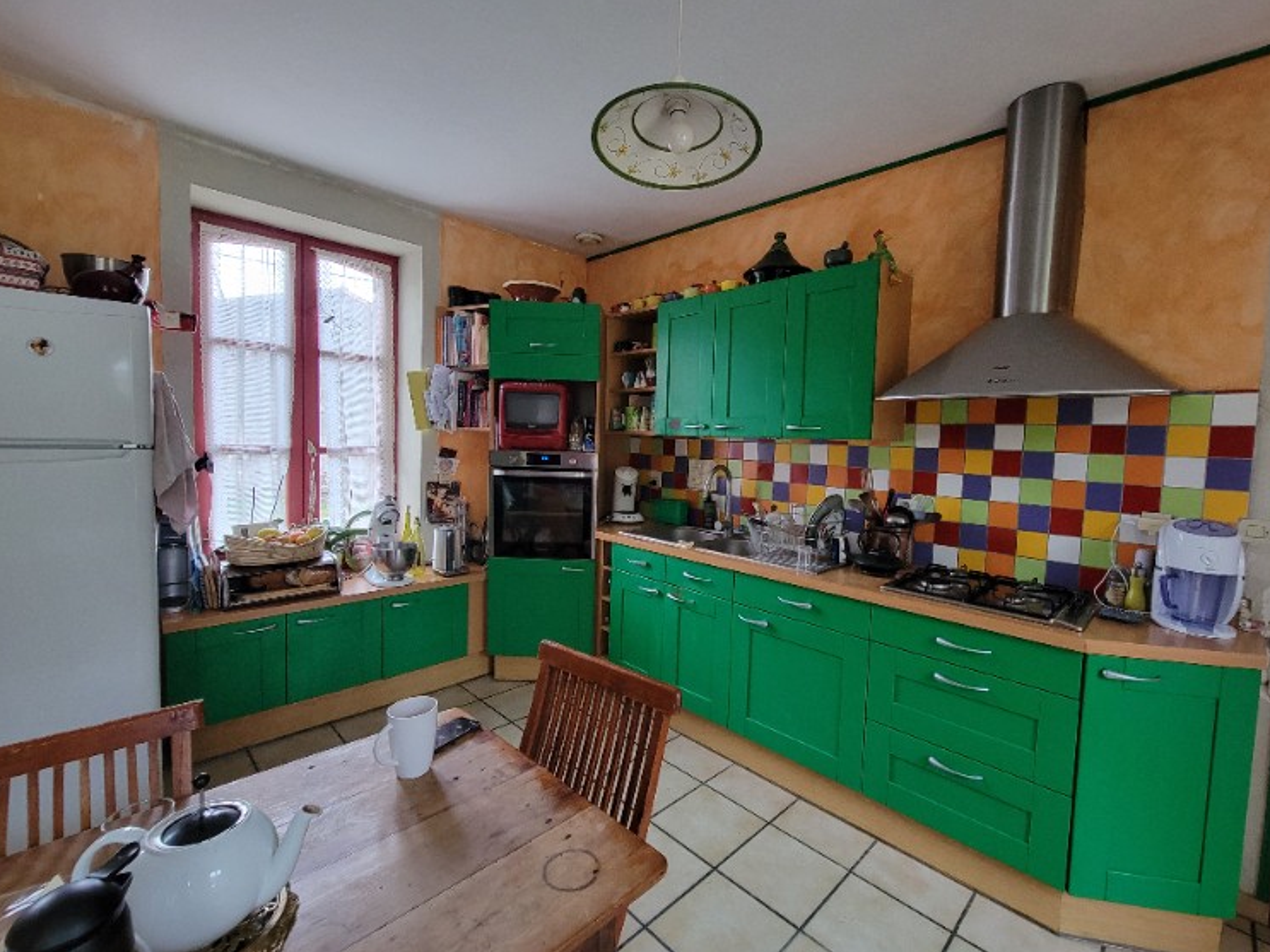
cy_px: 467
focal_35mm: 14
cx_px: 668
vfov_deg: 85.6
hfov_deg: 102.0
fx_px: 514
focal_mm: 2.2
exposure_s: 1/30
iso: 400
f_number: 2.2
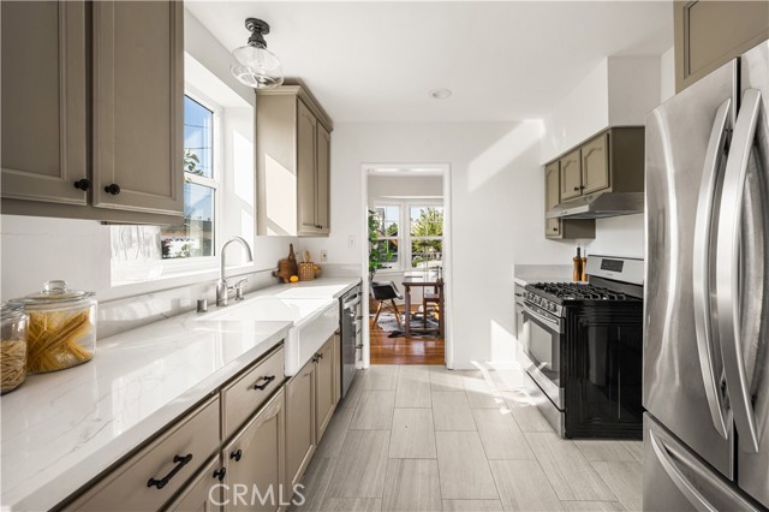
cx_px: 384
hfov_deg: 104.3
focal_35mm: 14
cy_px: 256
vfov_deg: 81.1
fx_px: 299
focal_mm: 14
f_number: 8
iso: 100
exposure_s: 1/20
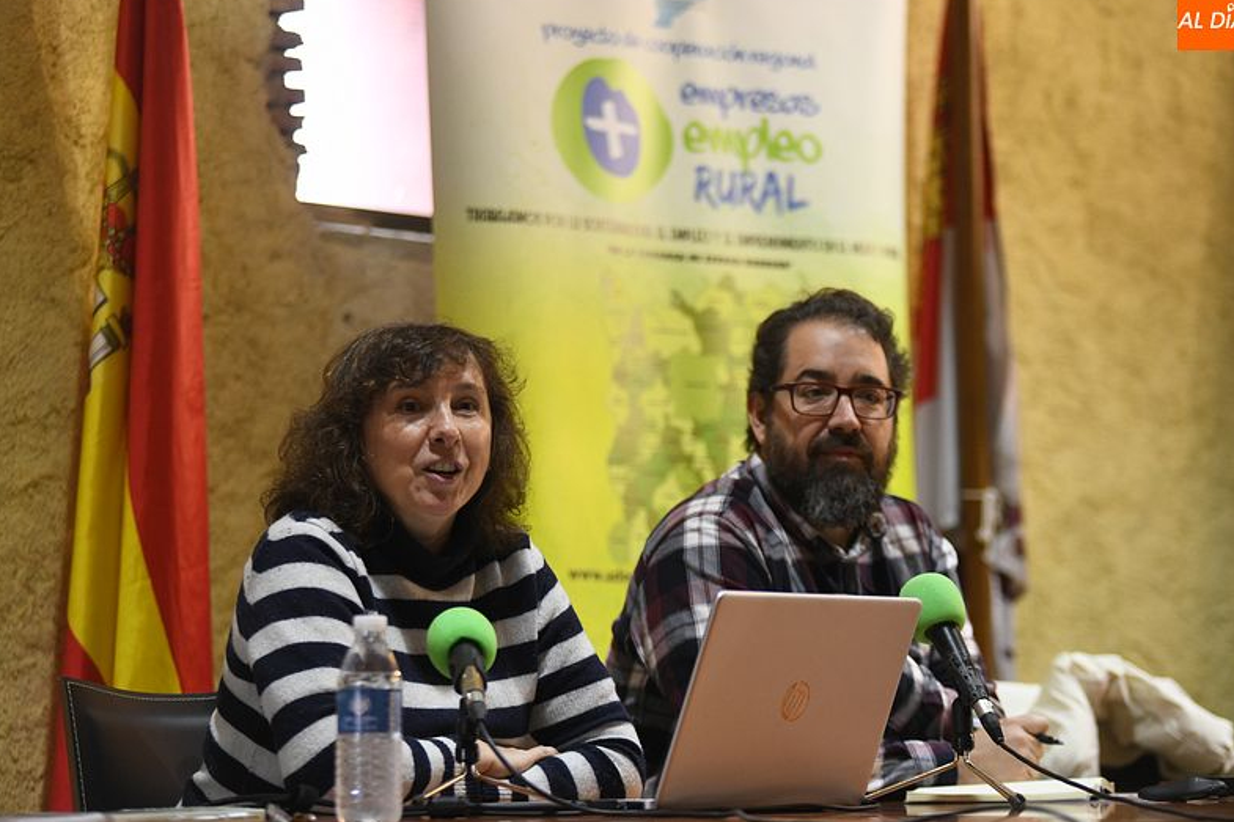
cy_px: 397
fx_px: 4455
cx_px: 610
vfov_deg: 10.5
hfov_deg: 15.8
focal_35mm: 130
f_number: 3.2
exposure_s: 1/250
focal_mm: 120
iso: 2500
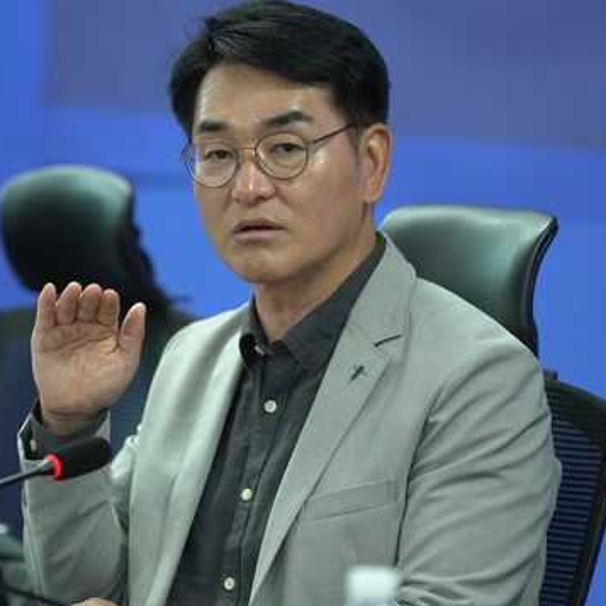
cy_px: 312
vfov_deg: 6.1
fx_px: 5665
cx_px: 200
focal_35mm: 286
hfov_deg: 6.1
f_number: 3.2
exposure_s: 1/200
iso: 1000
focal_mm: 200
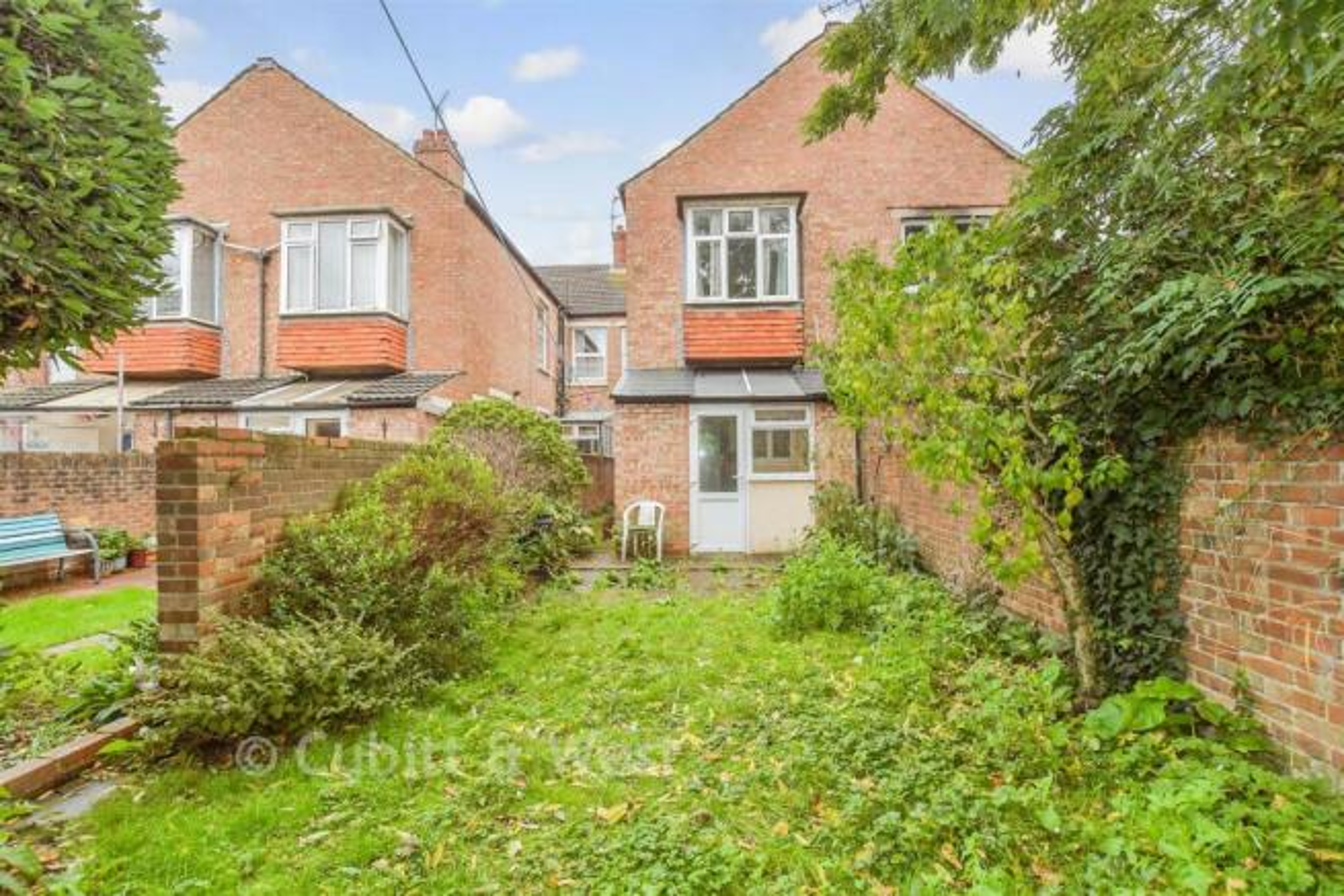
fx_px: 560
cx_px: 672
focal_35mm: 15
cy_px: 448
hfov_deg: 100.4
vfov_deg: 77.4
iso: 500
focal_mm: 10
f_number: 8
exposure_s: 1/250
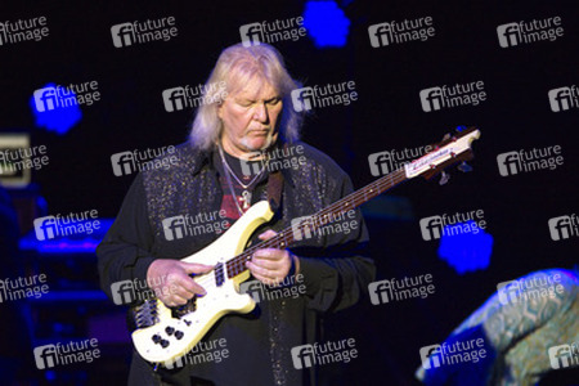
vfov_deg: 5.1
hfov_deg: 7.6
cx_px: 290
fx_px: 4342
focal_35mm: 270
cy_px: 193
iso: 1600
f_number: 2.8
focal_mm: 270
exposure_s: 1/320
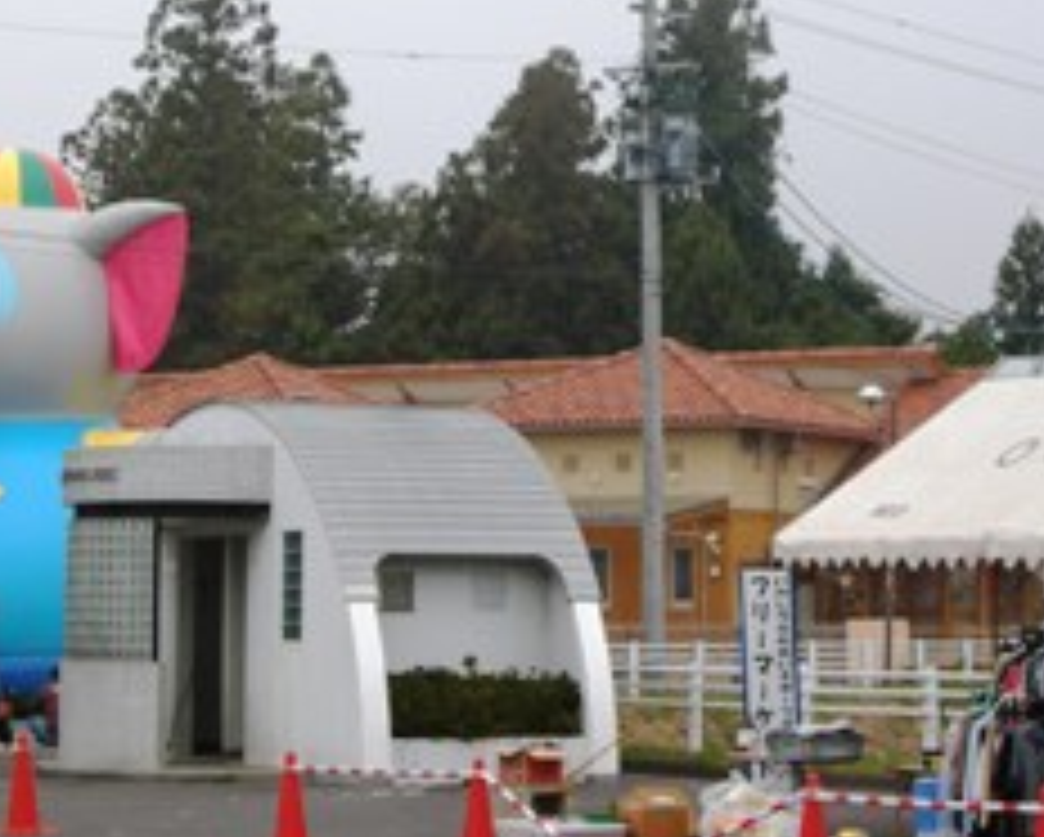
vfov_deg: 12.0
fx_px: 3989
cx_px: 567
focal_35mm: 129
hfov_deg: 14.9
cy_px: 315
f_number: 3.8
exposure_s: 1/554
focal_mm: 13.7
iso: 64
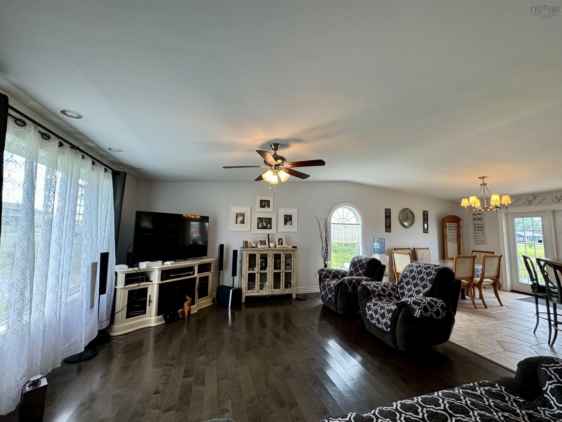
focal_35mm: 14
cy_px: 211
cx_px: 281
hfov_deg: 102.1
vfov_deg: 85.7
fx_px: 227
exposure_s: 1/120
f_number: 2.2
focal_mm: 2.22
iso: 200
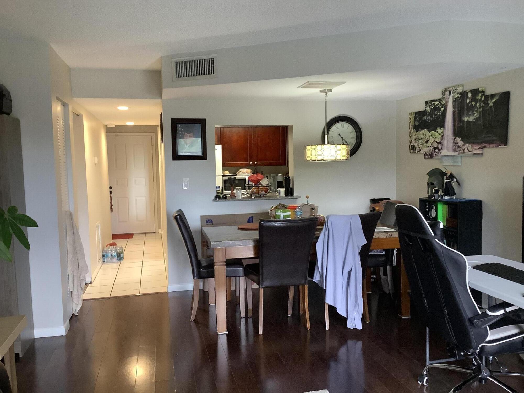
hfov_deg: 58.4
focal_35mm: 31
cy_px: 196
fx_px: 469
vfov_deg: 45.4
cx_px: 262
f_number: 2.4
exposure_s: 1/40
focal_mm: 3.3
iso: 250
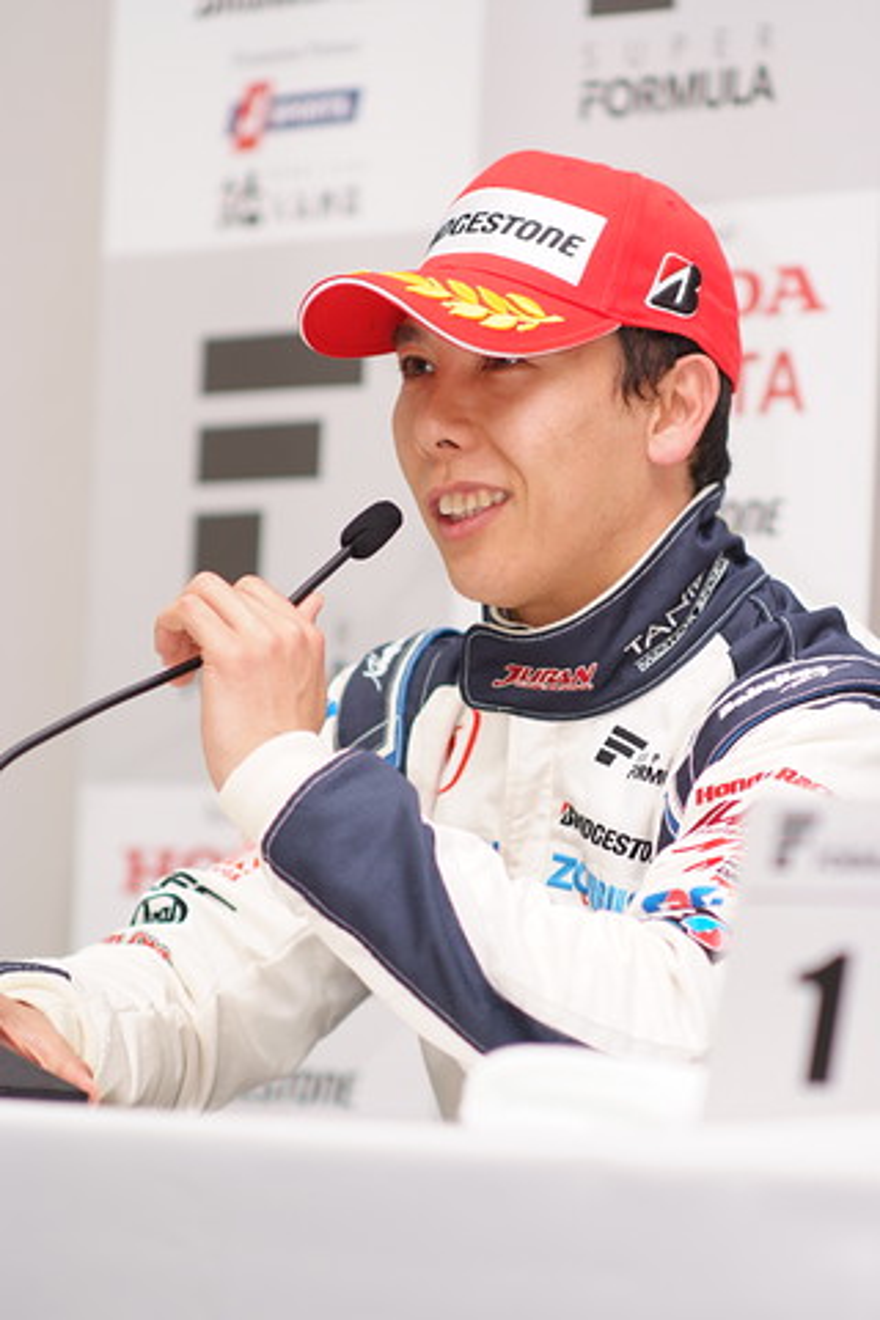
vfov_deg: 13.0
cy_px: 660
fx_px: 5793
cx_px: 440
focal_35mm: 158
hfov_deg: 8.7
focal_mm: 105
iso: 200
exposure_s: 1/125
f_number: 2.8
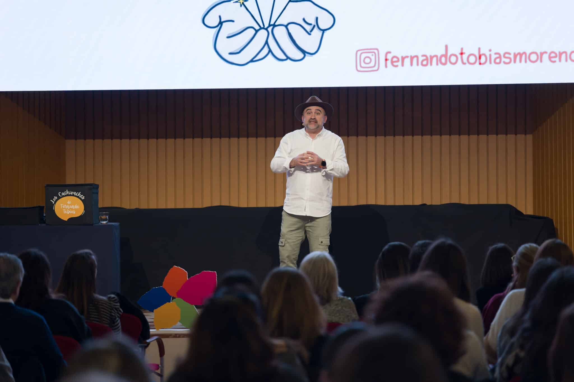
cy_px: 191
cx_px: 287
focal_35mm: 105
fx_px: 1674
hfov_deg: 19.5
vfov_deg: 13.0
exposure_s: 1/200
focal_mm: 105
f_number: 2.8
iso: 640
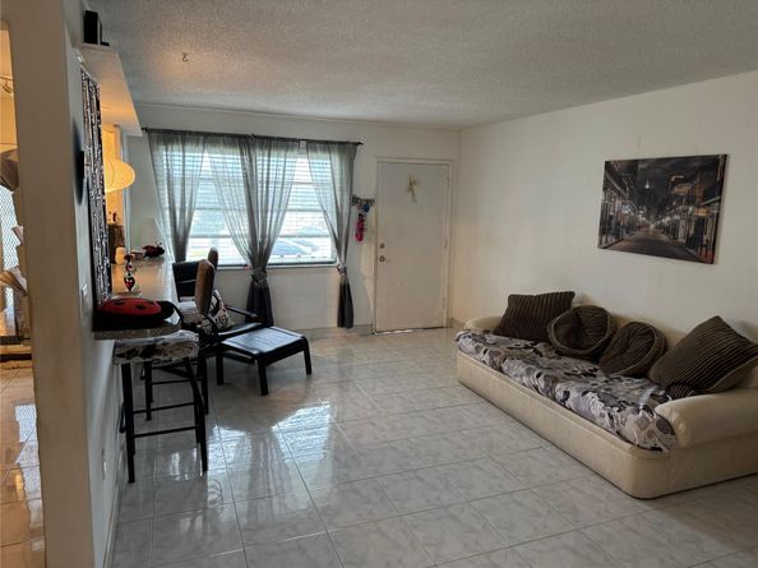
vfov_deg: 56.8
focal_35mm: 24
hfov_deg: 71.6
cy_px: 284
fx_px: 525
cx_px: 379
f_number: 1.78
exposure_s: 1/60
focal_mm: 6.76
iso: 125
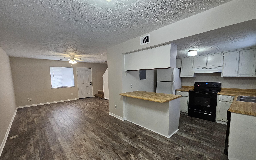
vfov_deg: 78.4
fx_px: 98
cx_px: 129
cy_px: 88
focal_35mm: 14
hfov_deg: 105.3
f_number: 2.2
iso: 320
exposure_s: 1/60
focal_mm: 2.2
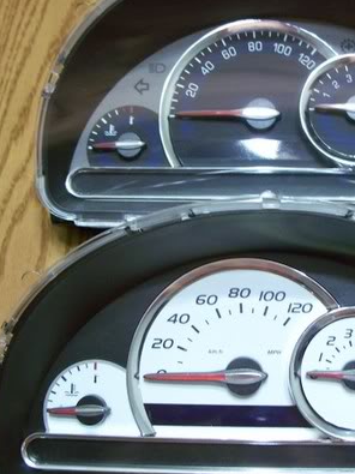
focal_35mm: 60
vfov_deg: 32.2
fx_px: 821
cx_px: 259
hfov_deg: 24.2
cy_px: 227
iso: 200
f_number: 2.8
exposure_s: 1/8
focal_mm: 7.8
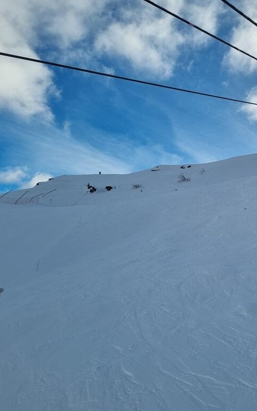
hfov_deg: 32.8
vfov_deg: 52.7
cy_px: 207
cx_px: 228
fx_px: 414
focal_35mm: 37
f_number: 1.8
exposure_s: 1/3056
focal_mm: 5.4
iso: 50
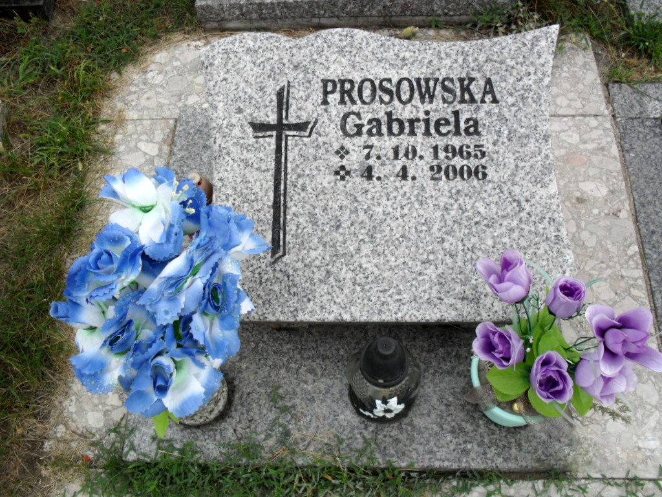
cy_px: 248
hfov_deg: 52.6
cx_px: 331
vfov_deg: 40.7
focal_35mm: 35
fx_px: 669
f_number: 3.2
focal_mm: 6.3
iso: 100
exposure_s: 1/500
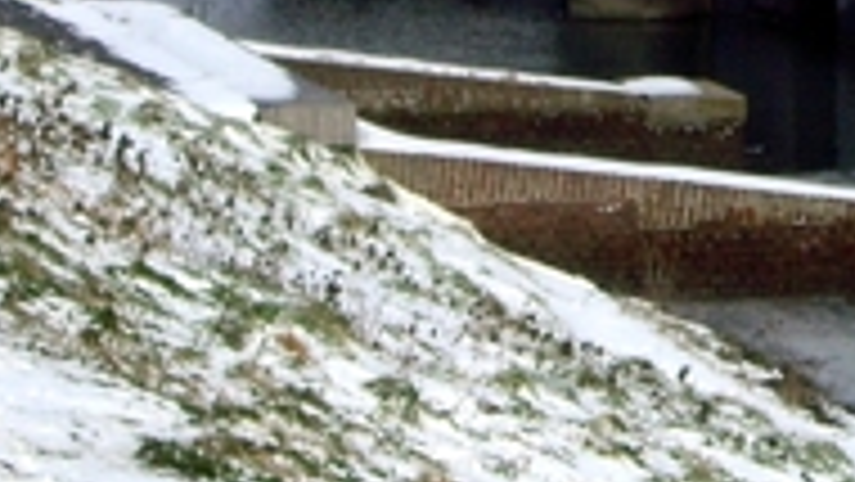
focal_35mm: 272
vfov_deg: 4.4
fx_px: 6168
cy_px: -527
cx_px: 1044
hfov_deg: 7.9
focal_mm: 12.8
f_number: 6.5
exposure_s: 1/200
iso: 64
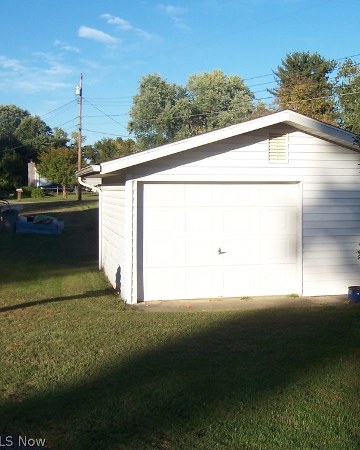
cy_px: 222
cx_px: 290
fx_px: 706
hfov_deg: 28.0
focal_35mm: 53
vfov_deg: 35.4
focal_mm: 6.7
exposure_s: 1/350
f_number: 4.8
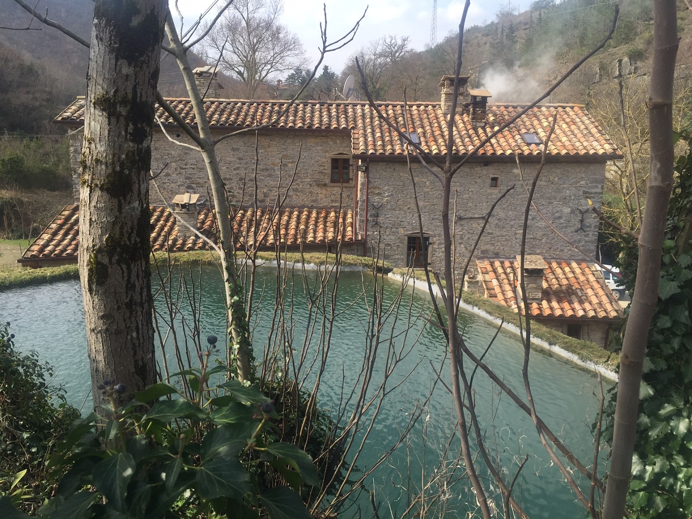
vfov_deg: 48.2
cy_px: 260
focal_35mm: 29
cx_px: 346
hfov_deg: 61.7
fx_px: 580
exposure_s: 1/775
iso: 32
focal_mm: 4.15
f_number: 2.2
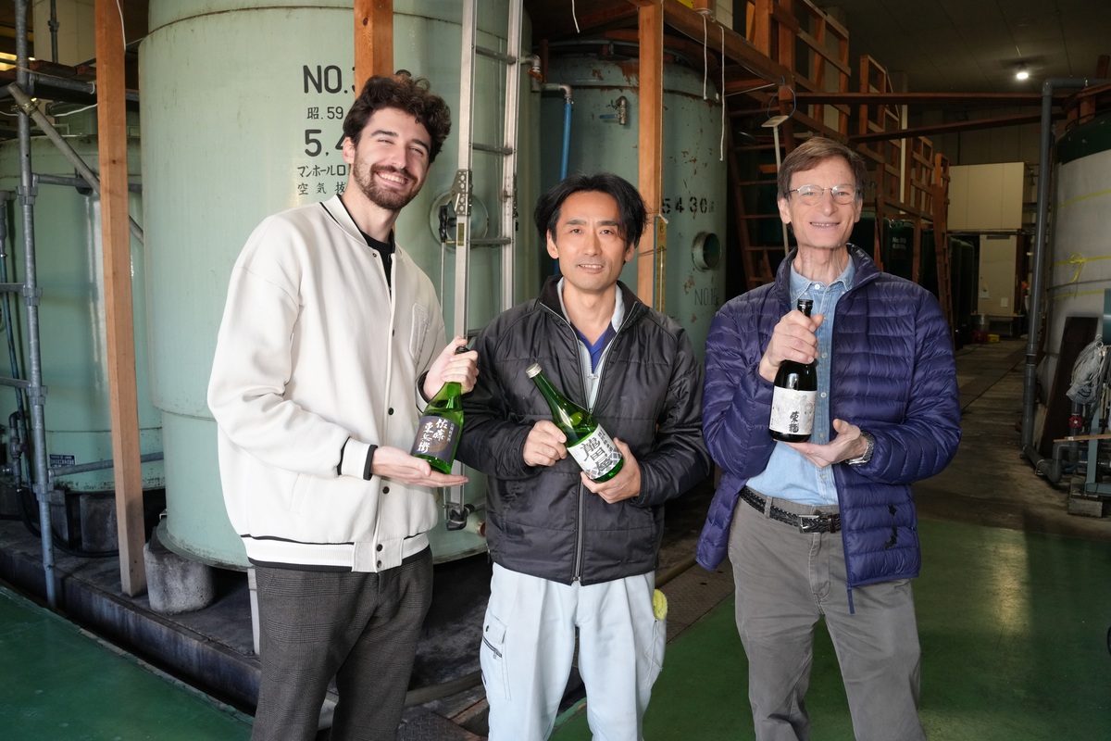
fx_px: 833
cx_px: 556
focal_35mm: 27
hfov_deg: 67.4
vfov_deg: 47.9
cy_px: 370
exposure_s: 1/100
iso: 2500
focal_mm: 27
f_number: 8
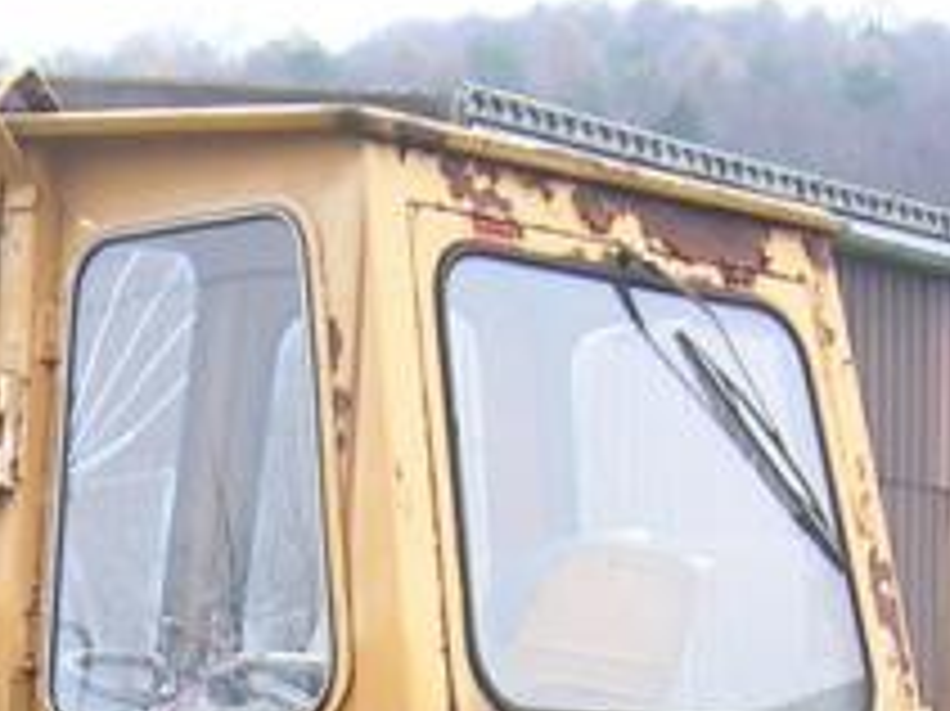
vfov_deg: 10.6
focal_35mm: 133
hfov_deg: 14.8
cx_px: 248
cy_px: 1210
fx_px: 3648
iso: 50
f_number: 2.8
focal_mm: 5.4
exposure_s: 1/77.2
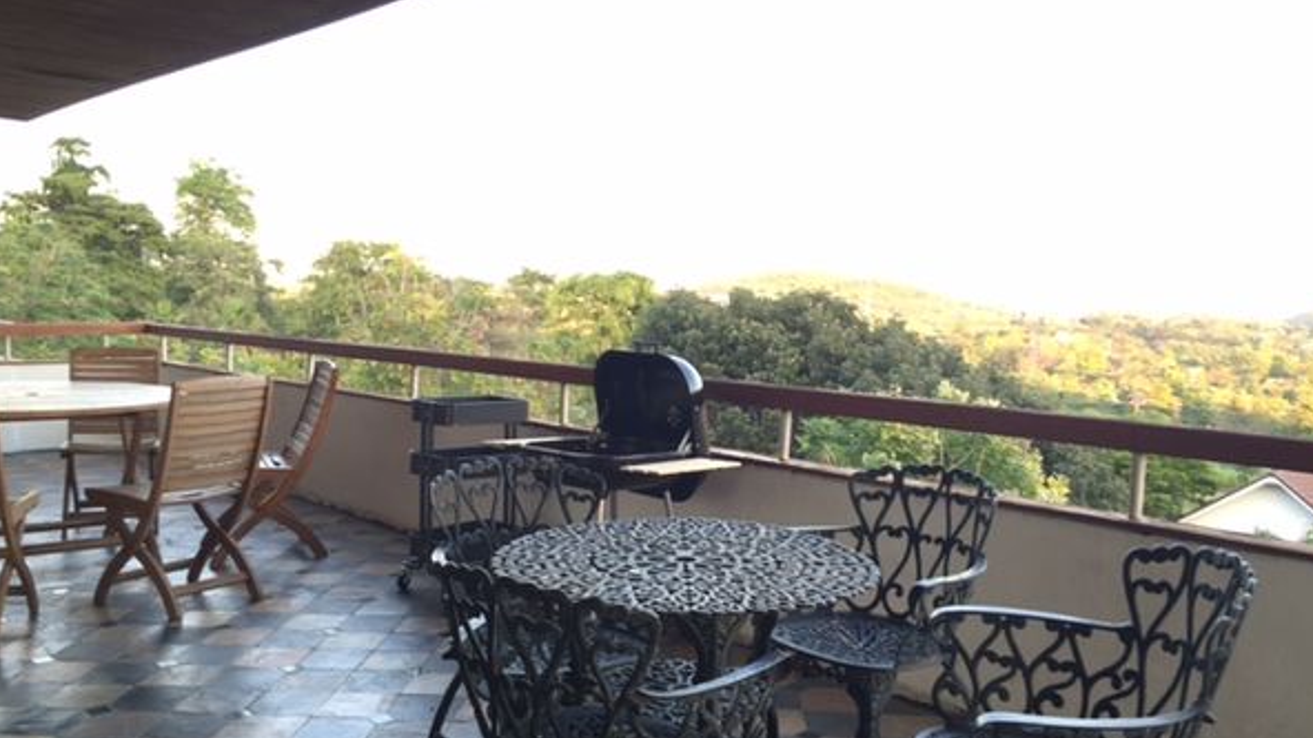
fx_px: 1114
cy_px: 366
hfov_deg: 61.0
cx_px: 659
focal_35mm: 32
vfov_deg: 36.7
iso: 32
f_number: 2.2
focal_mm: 4.15
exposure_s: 1/40
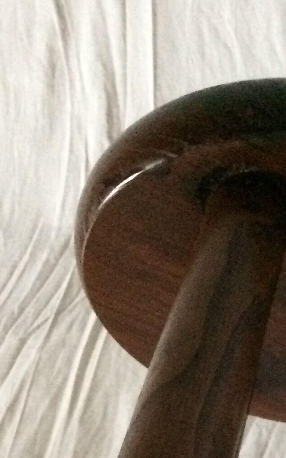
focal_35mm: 99
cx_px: 332
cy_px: 664
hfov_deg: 12.9
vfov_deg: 18.8
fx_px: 1235
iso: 500
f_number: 2.2
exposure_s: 1/15
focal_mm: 4.15
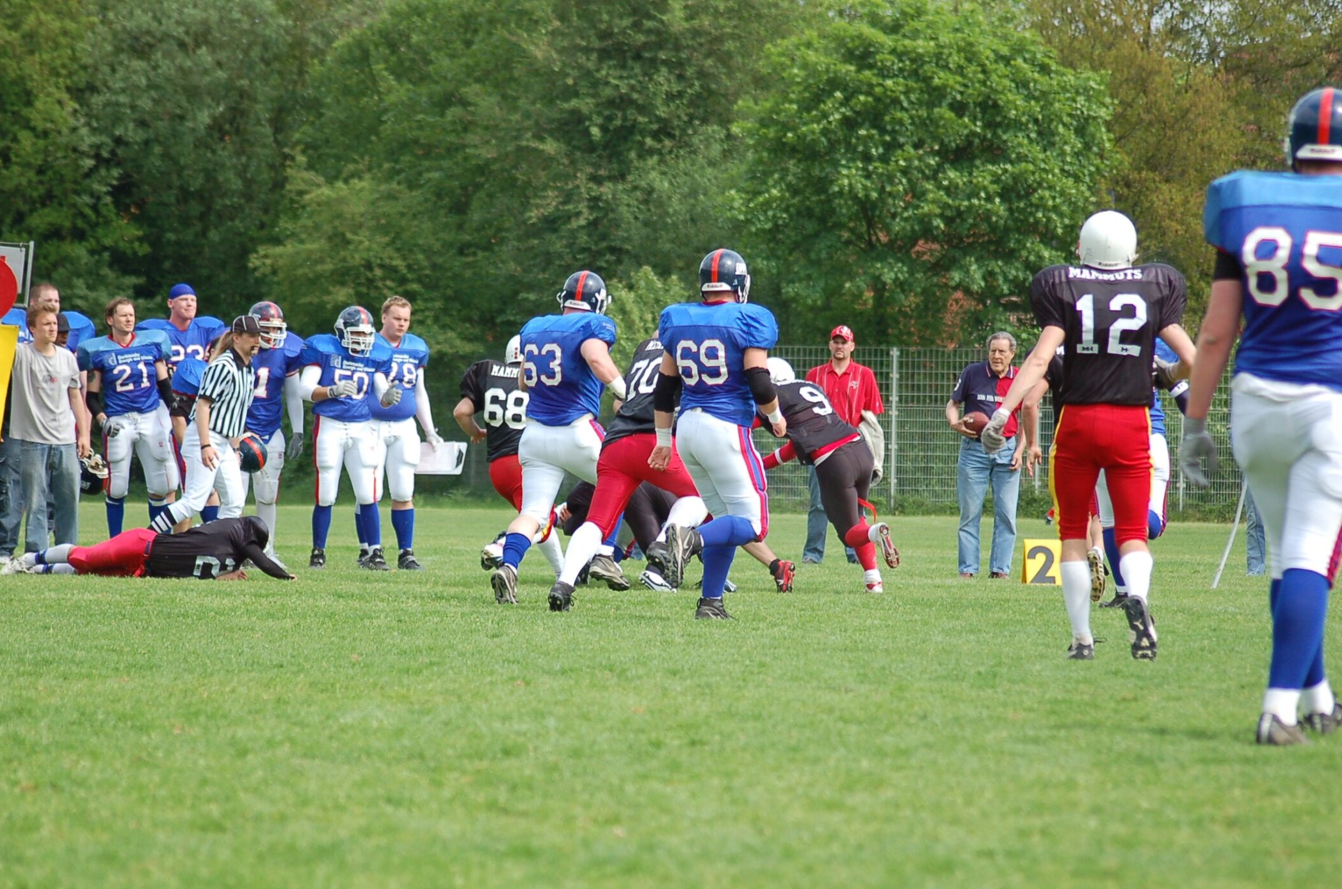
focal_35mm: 213
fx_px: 7907
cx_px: 642
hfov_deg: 9.7
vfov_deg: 6.4
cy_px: 447
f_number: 4.5
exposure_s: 1/1000
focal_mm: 135
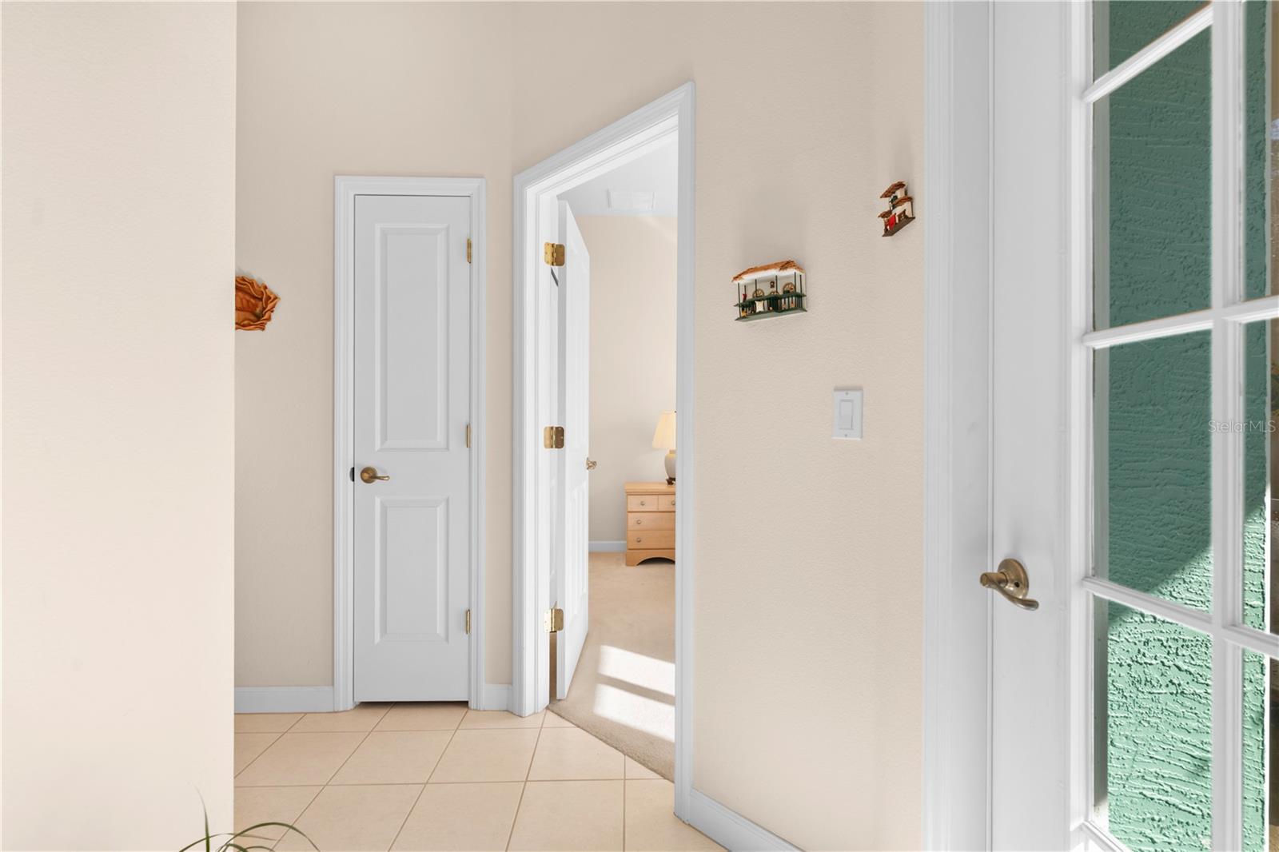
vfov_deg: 77.3
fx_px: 533
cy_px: 426
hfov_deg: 100.4
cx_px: 640
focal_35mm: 15
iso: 320
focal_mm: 15
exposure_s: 1/80
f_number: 7.1
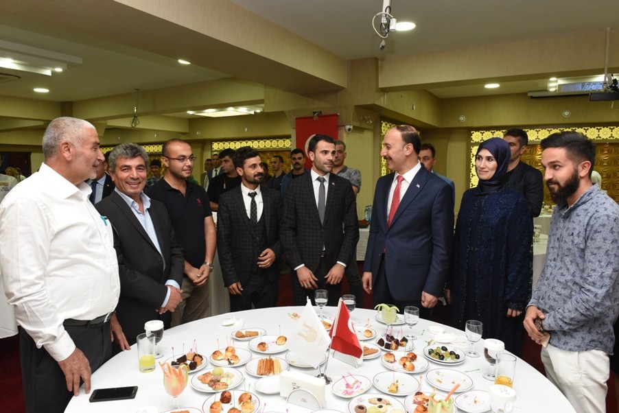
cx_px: 310
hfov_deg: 73.7
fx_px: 413
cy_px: 206
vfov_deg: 53.2
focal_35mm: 24
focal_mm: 24
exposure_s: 1/60
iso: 2500
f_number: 9
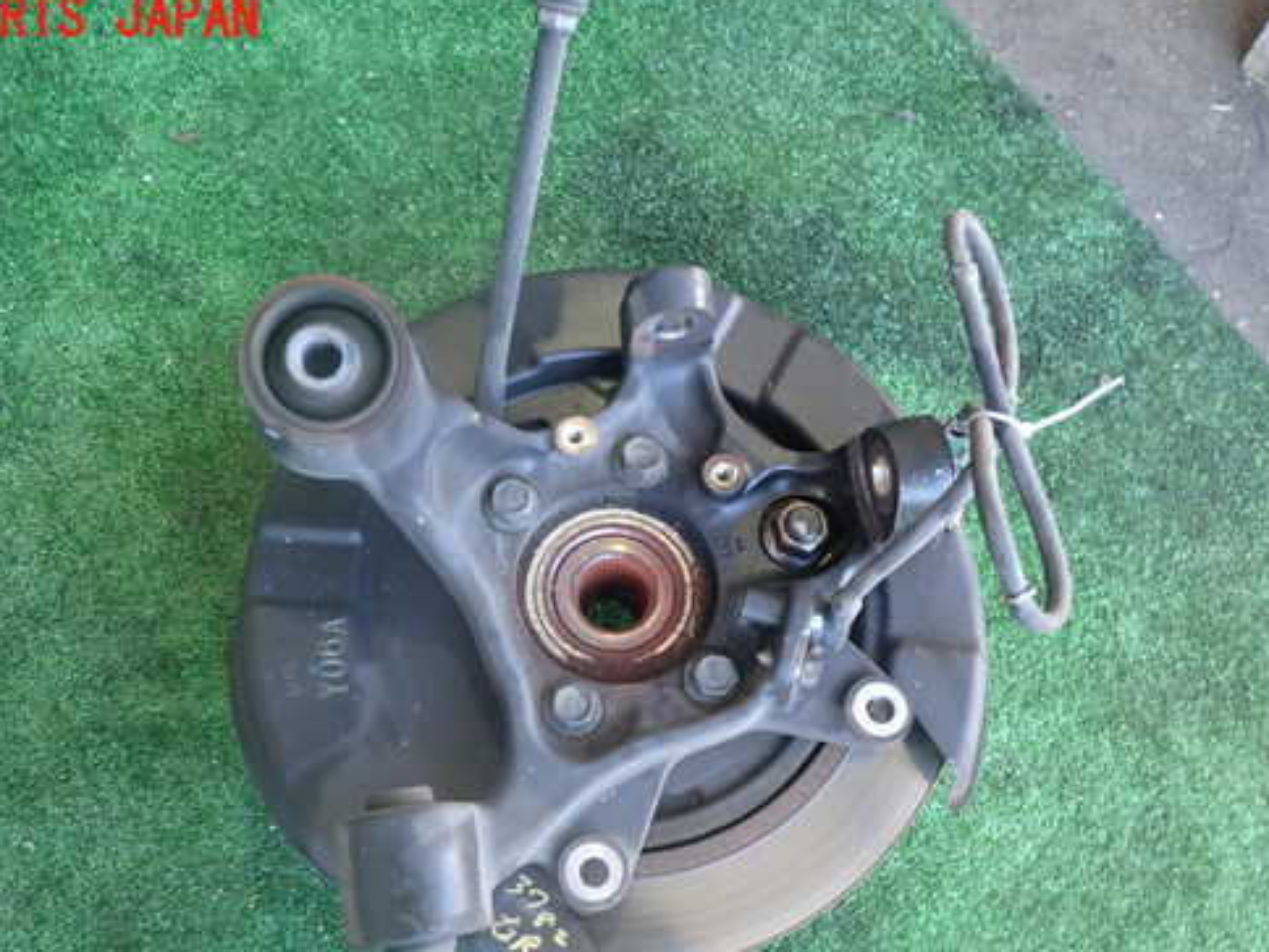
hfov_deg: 58.2
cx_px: 569
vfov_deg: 45.2
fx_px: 1136
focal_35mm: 31
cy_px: 577
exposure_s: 1/60
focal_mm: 4.5
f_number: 2
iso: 200
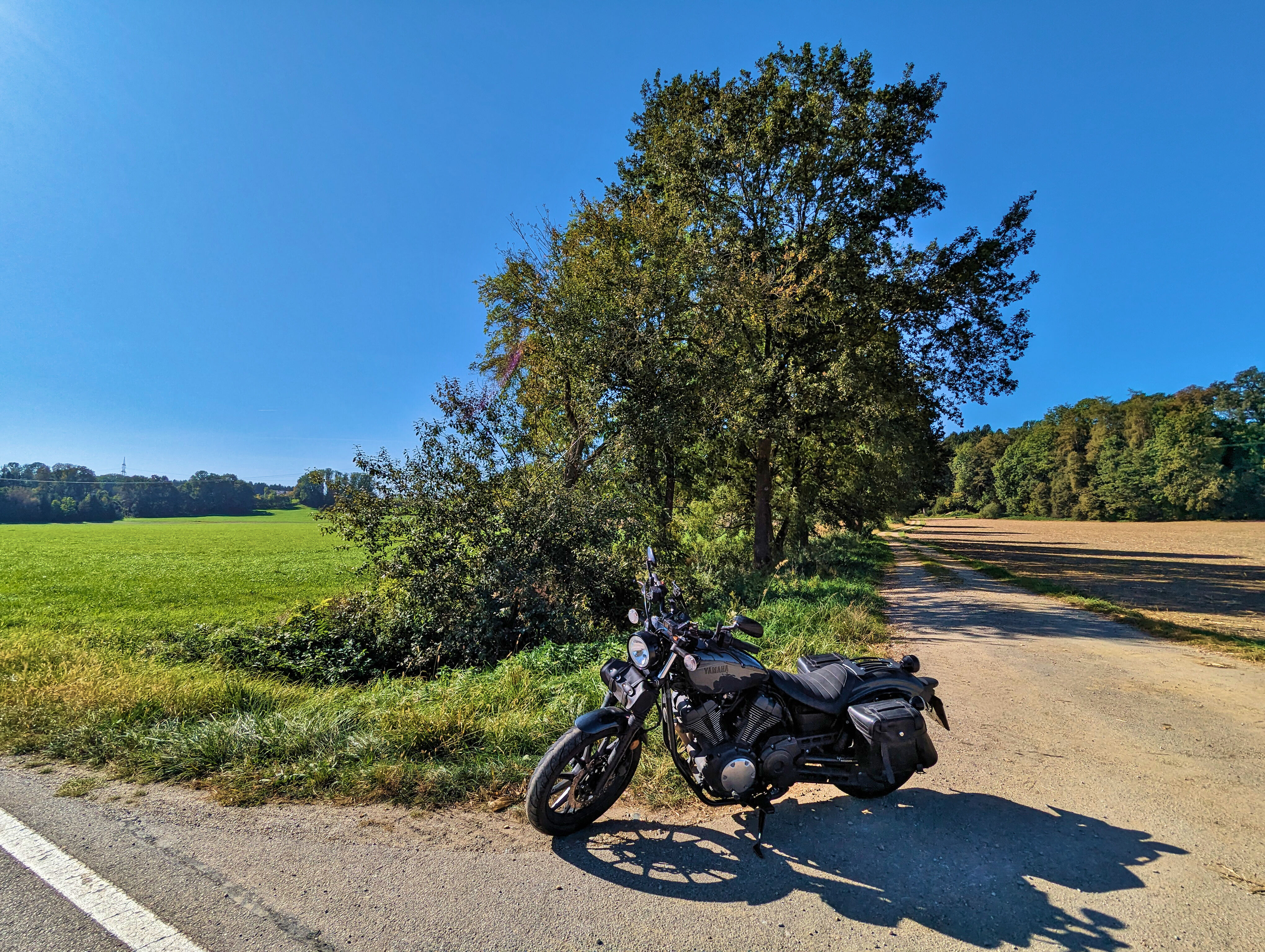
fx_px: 586
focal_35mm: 16
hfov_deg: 94.4
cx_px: 632
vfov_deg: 78.2
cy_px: 476
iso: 51
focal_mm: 2.35
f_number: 2.2
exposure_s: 1/2381
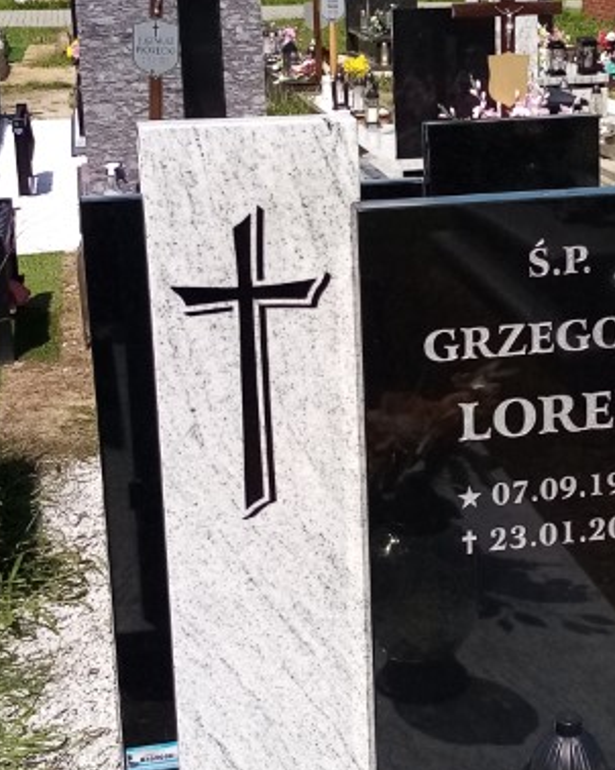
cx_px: 438
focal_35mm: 43
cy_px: 342
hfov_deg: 34.3
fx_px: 979
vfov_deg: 42.9
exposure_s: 1/2179
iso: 106
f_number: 1.8
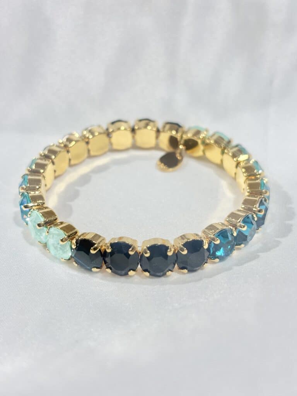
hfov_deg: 28.0
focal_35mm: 52
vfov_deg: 36.8
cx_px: 148
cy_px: 198
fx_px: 595
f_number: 1.6
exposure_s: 1/173
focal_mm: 5.96
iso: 32
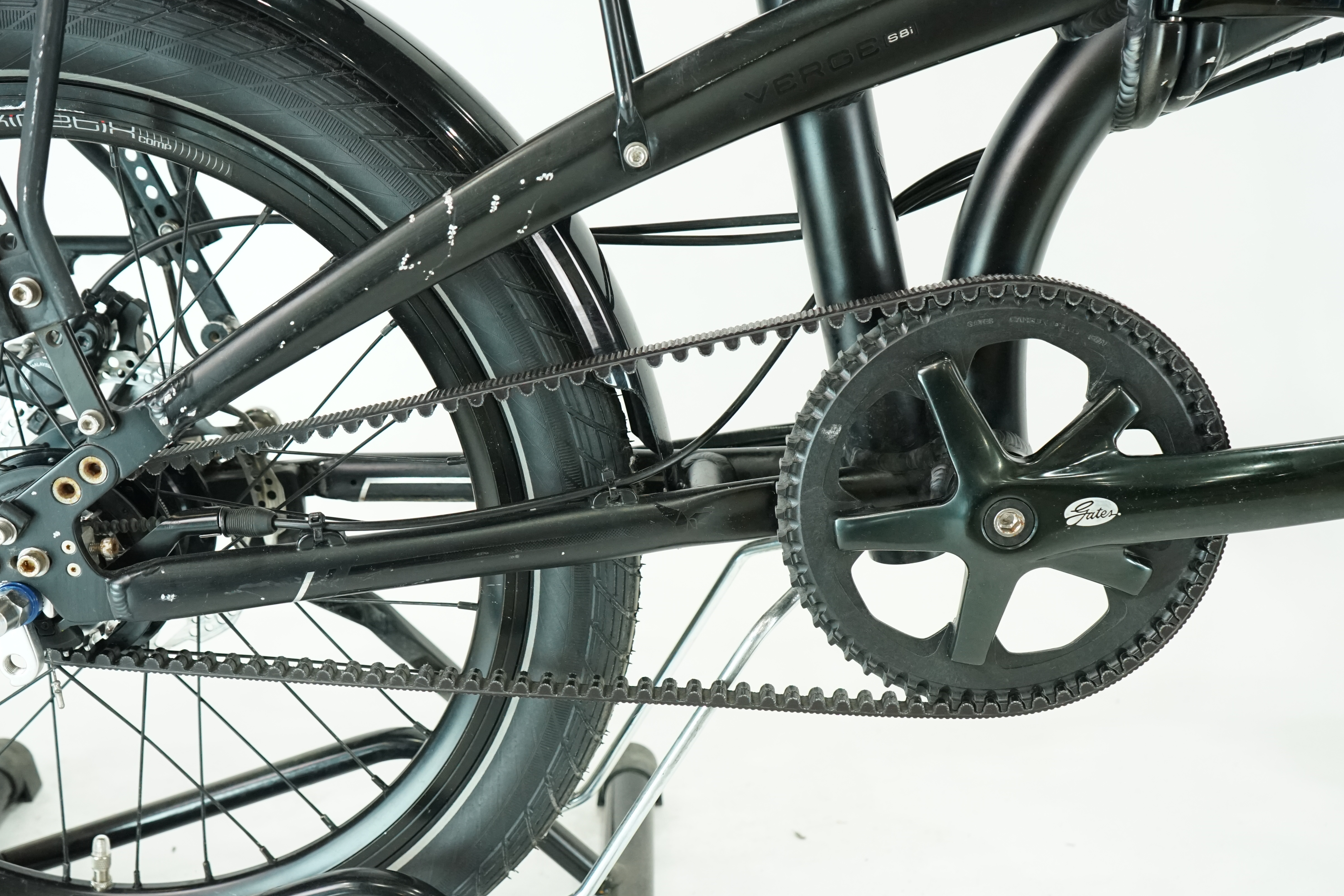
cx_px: 672
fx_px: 1531
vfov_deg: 32.6
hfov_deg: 47.4
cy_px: 510
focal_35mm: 41
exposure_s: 1/200
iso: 2500
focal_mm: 33
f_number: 5
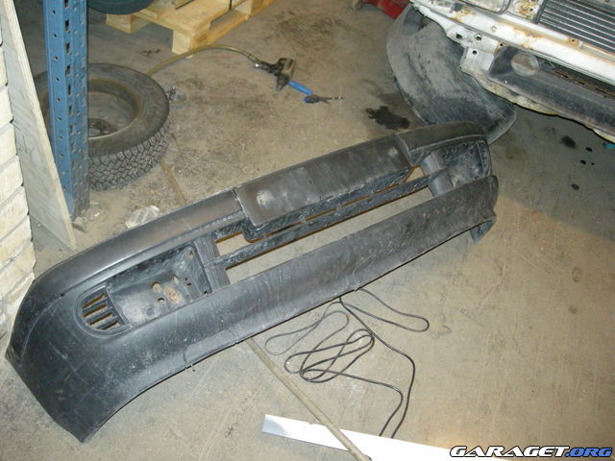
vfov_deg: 40.7
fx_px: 622
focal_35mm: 35
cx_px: 308
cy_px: 230
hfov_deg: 52.6
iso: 312
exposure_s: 1/60
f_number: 2.8
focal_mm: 5.7
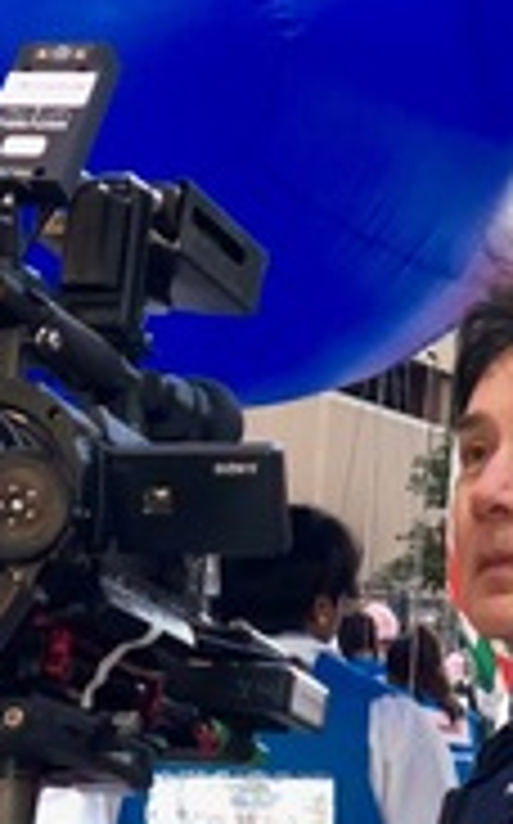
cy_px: 718
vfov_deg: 15.0
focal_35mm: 138
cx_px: 533
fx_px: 3094
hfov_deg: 9.4
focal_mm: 6
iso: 160
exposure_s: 1/60
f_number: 2.4
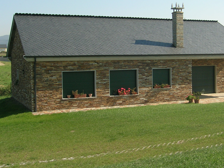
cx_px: 136
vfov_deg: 24.8
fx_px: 382
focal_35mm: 59
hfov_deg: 32.6
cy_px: 66
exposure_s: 1/345
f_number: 5.1
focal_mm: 6.7
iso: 50
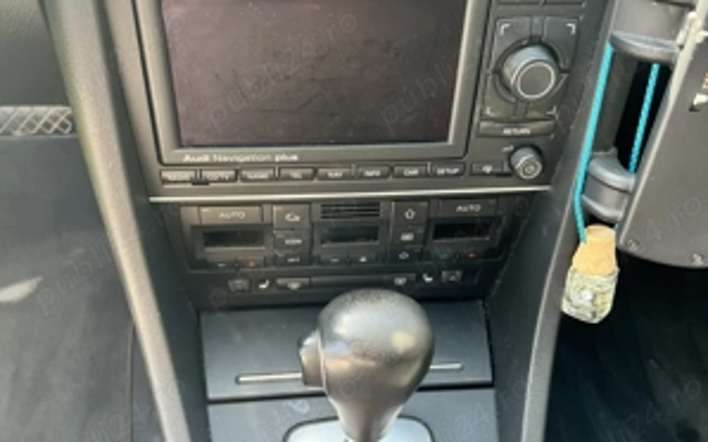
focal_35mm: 37
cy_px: 288
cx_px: 354
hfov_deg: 52.8
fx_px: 714
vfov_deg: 34.2
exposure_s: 1/121
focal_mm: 5.7
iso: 100
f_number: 1.5
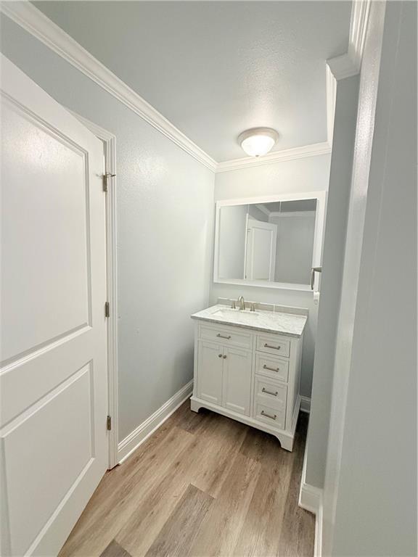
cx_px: 209
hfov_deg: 85.7
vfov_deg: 102.1
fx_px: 225
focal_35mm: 14
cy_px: 278
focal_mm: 2.22
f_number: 2.2
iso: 320
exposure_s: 1/120
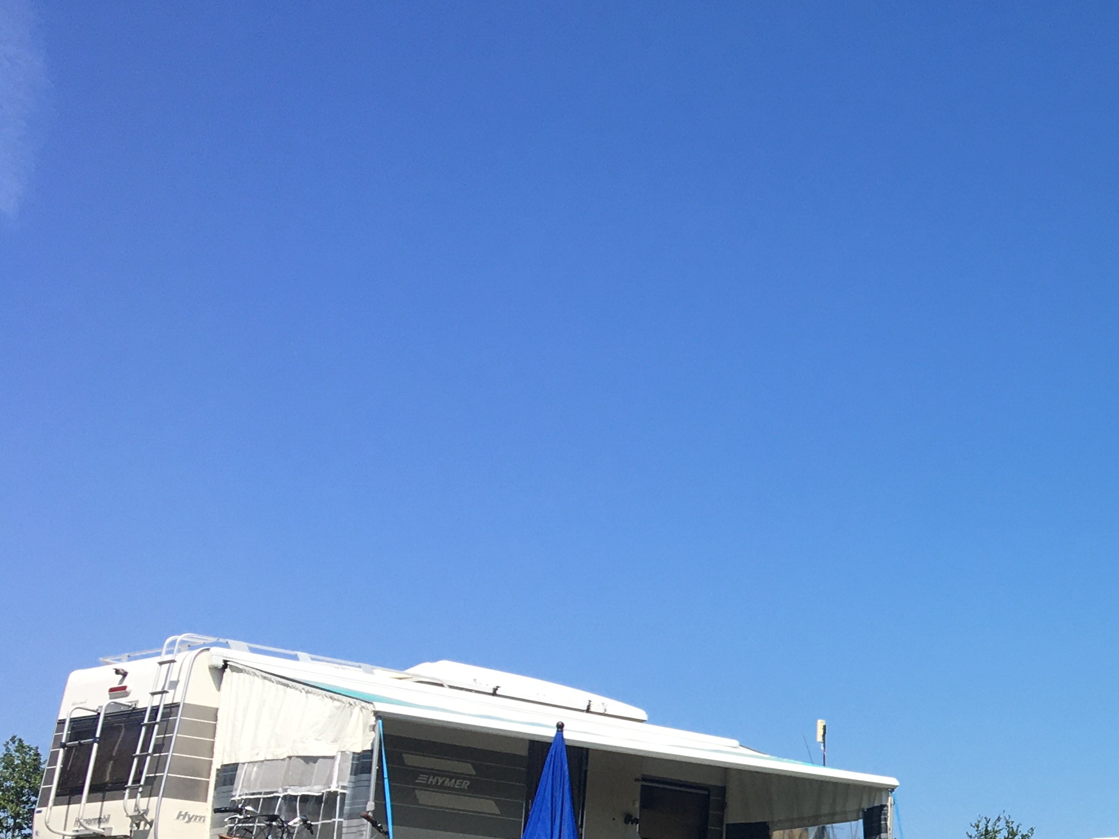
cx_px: 1267
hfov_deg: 26.4
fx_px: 2166
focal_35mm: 67
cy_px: 838
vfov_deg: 21.2
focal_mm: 4.15
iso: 25
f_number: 2.2
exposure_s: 1/1603
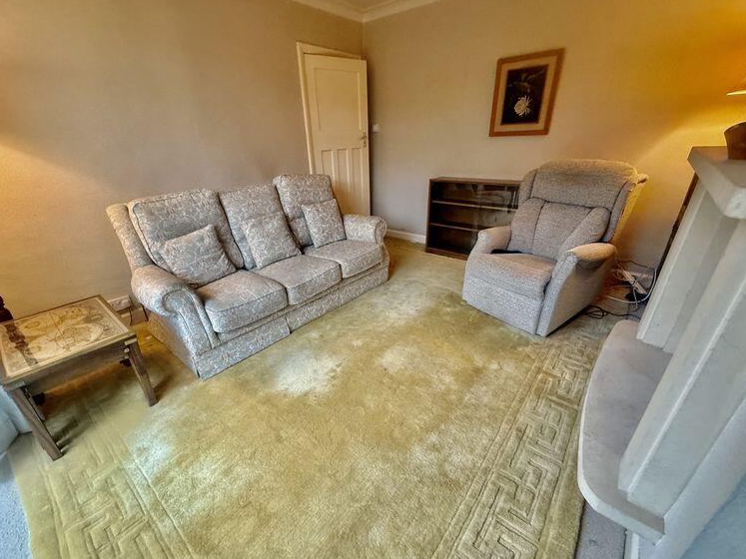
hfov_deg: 98.1
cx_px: 359
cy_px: 289
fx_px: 323
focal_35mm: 15
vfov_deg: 81.7
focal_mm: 2.22
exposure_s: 1/50
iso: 250
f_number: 2.2
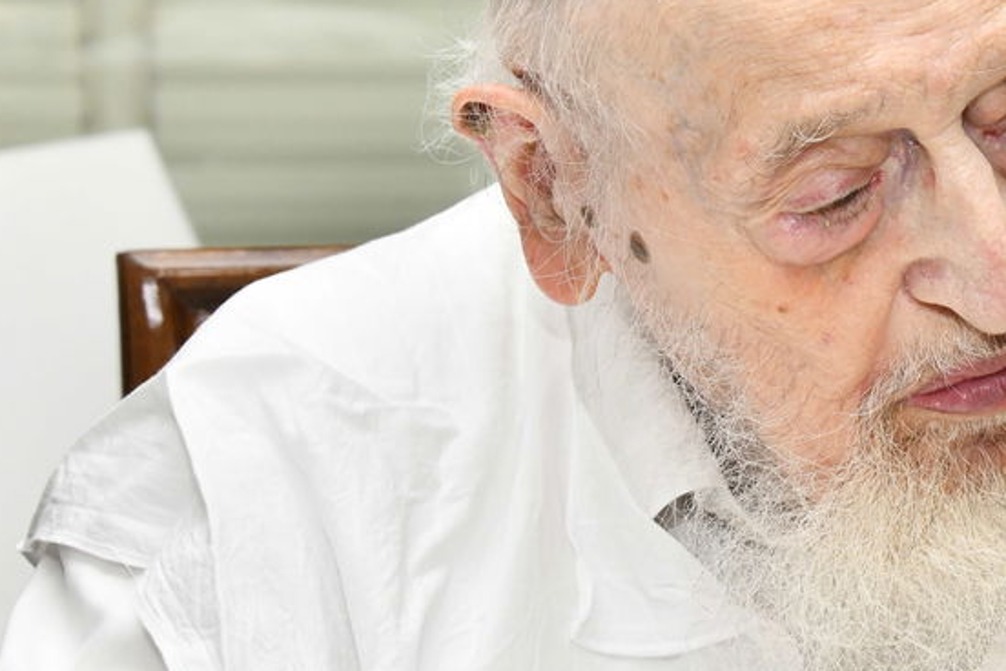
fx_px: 3688
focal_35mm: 132
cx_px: 971
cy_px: 260
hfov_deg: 15.3
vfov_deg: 10.4
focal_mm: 52
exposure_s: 1/200
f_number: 6.3
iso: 1250
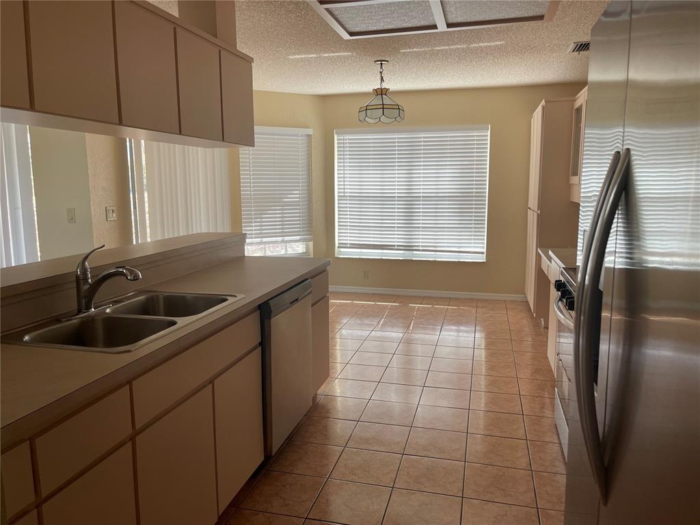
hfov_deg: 69.4
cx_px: 350
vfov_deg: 54.9
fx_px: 506
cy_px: 262
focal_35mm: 25
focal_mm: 5.1
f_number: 1.6
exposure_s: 1/121
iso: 50
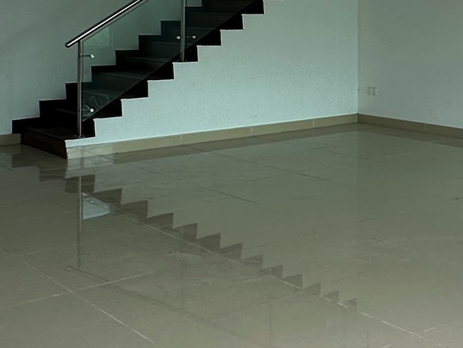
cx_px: 477
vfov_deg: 22.9
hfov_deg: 28.9
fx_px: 829
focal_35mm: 62
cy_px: 12
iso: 40
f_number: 2.2
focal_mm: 2.22
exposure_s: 1/128
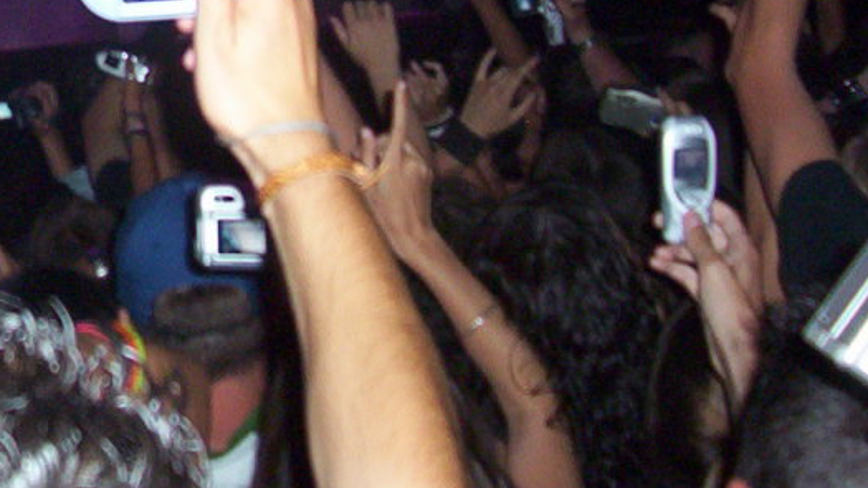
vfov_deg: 11.3
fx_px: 2439
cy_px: -38
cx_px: -31
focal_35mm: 106
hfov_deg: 19.5
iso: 140
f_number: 2.73
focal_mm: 5.77
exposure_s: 1/60
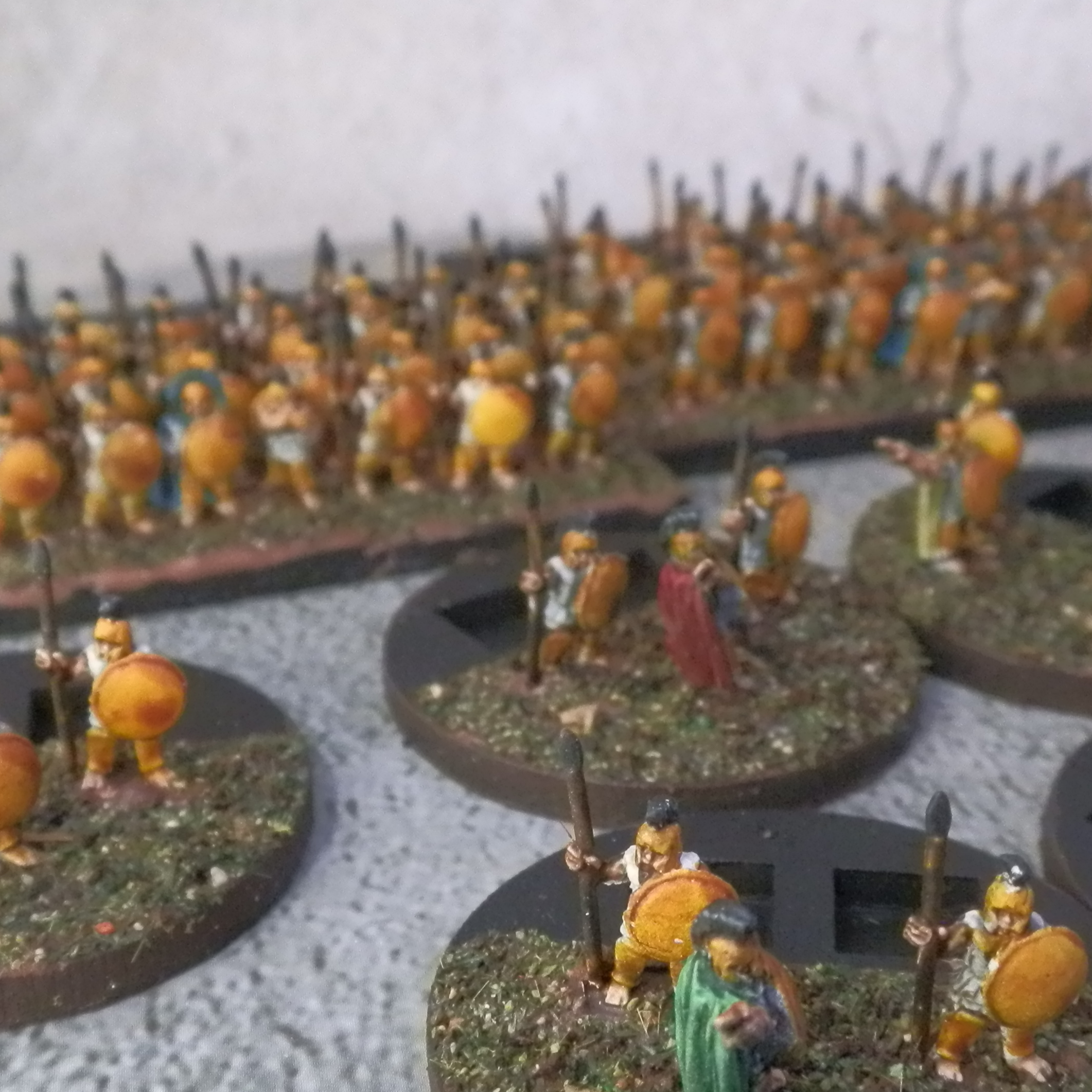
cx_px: 555
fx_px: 1785
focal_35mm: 50
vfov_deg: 34.0
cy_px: 587
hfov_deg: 34.0
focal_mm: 5
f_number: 3.1
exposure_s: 1/125
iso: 400
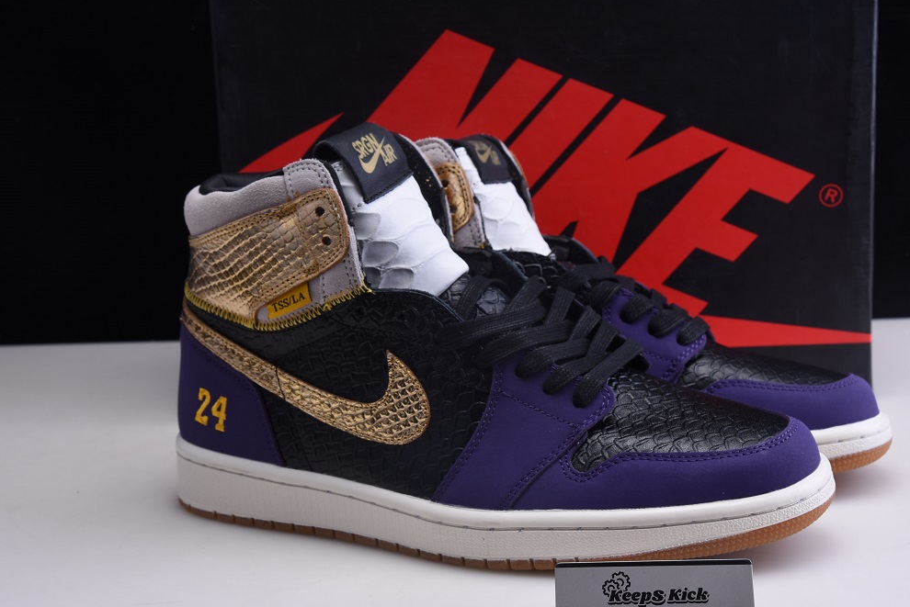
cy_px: 284
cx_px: 551
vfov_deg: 21.6
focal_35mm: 63
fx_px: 1593
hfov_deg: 31.8
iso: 100
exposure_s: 1/125
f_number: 13
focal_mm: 52
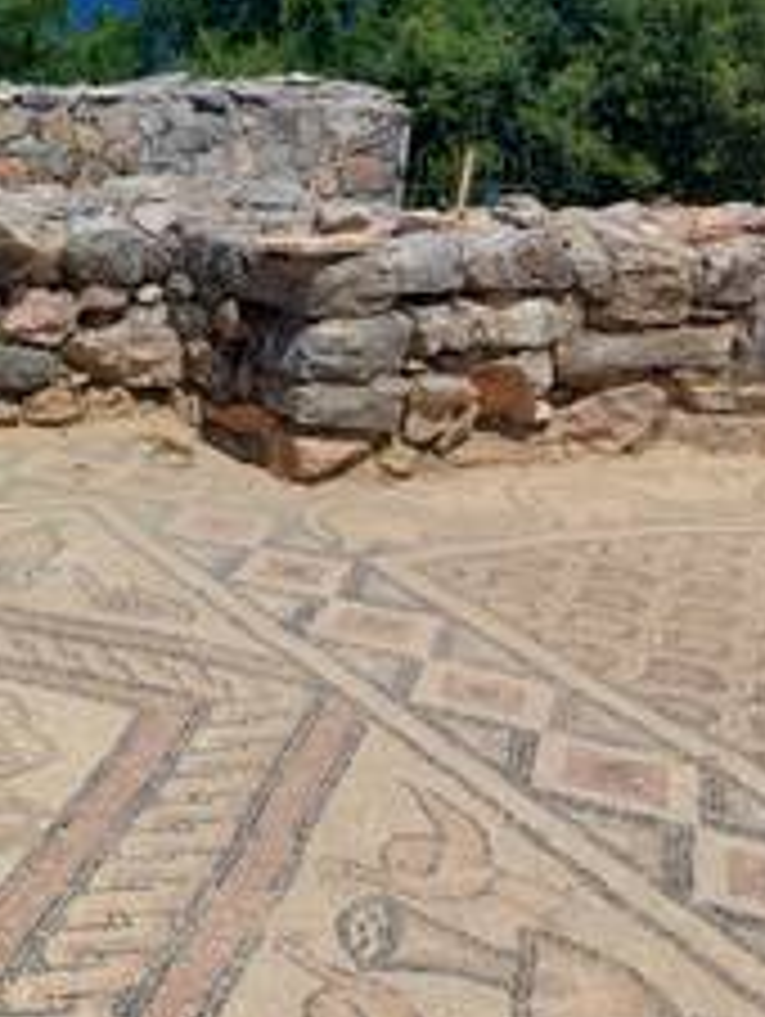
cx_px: -292
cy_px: 482
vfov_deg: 36.1
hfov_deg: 23.5
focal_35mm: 53
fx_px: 1559
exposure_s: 1/2187
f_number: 1.8
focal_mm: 5.23
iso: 25
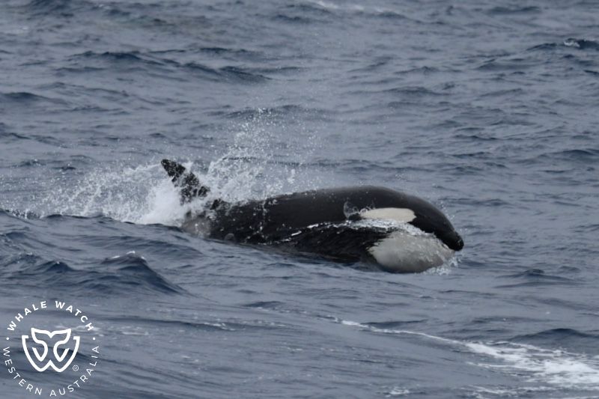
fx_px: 4491
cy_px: 200
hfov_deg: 7.6
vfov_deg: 5.1
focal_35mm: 270
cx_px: 300
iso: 1250
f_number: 5.6
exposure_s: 1/8000
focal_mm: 270
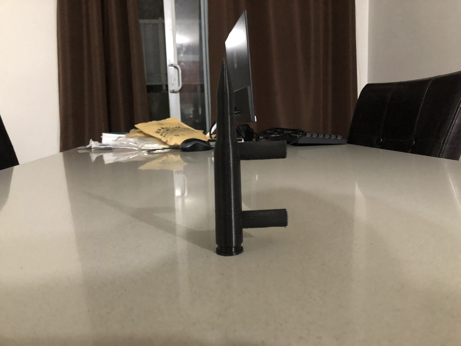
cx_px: 230
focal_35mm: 28
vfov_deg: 49.7
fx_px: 373
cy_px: 173
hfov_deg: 63.4
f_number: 1.8
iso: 100
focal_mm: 3.99
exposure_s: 1/4
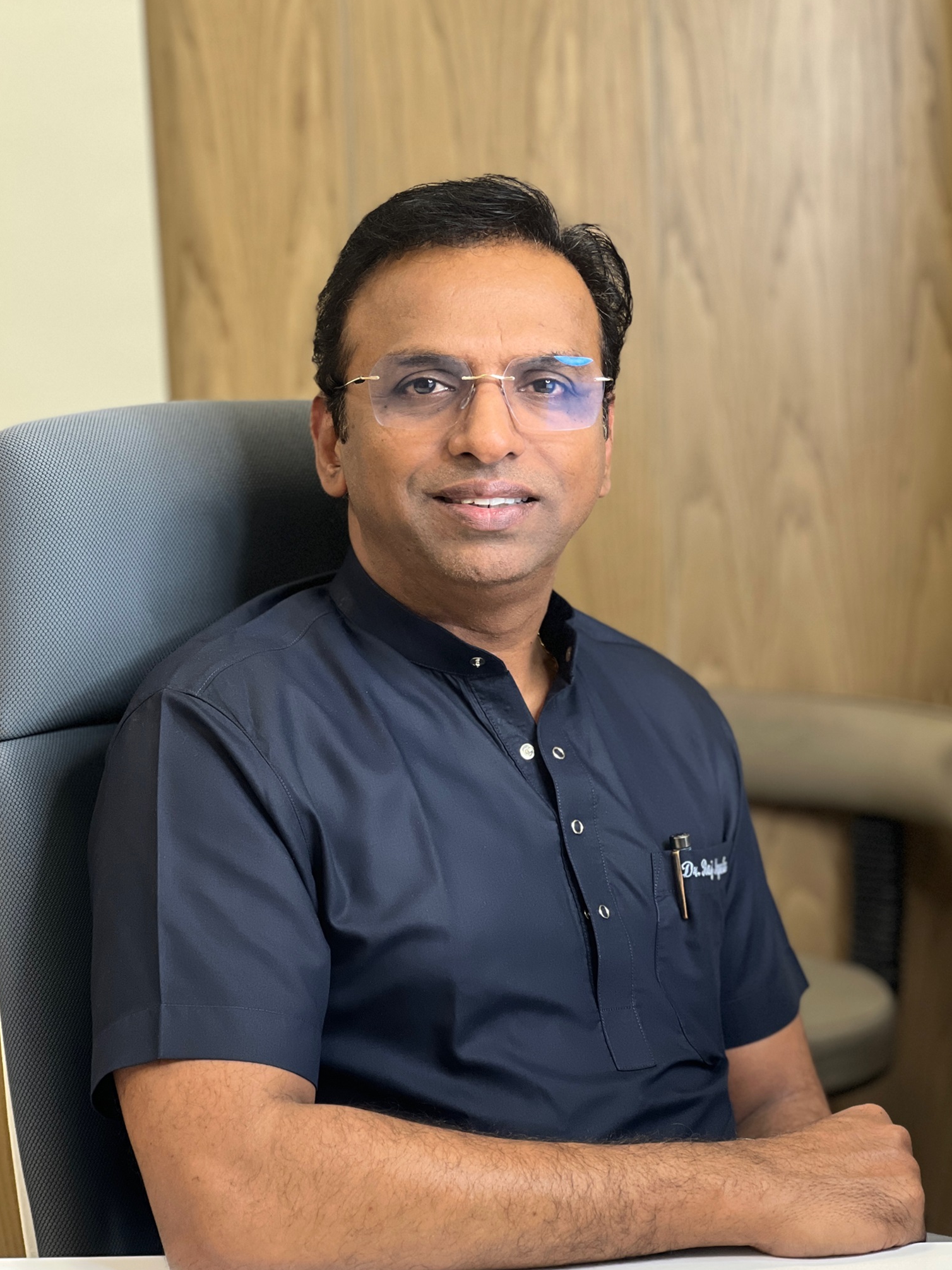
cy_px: 662
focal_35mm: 81
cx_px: 477
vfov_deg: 24.1
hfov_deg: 18.2
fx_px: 2971
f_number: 2.8
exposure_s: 1/33
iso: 160
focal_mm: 9
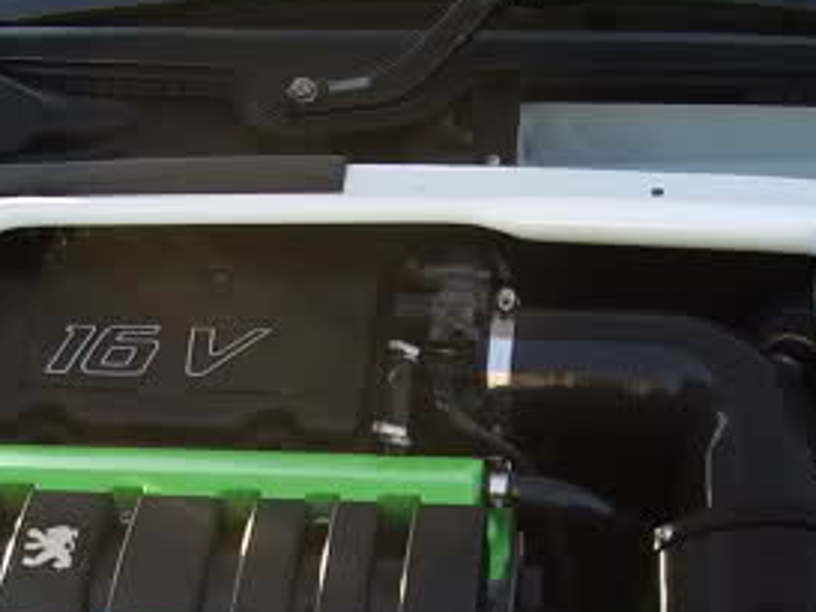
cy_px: 627
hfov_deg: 22.0
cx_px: 424
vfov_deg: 16.2
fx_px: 2099
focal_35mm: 89
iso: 50
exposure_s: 1/100
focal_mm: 5.8
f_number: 2.6
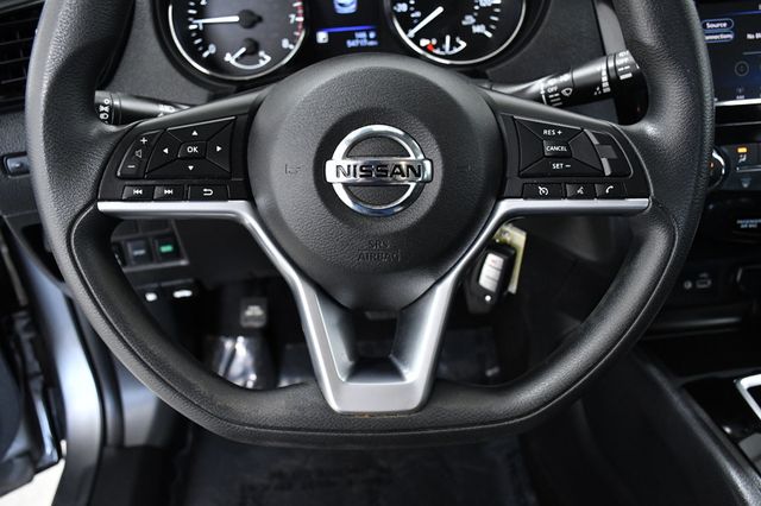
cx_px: 380
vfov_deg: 38.8
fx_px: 718
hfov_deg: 55.8
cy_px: 253
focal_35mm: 34
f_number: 5.6
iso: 2500
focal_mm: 23
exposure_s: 1/125
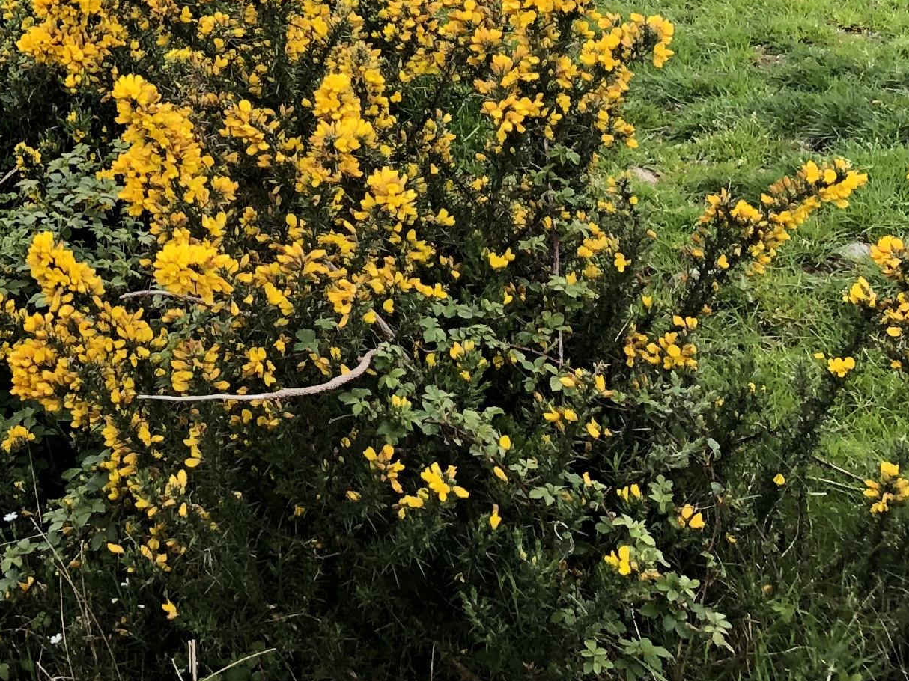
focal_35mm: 93
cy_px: -388
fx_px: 2442
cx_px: -305
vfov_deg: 14.6
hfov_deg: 19.3
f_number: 1.8
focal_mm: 3.99
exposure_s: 1/190
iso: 20
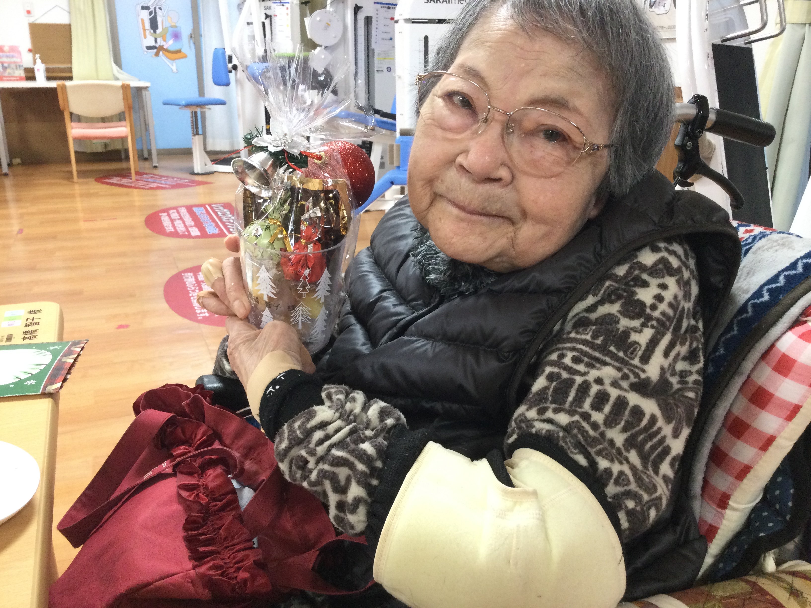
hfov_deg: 58.4
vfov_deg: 45.4
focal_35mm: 31
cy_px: 304
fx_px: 726
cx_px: 406
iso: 100
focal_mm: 3.3
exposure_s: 1/30
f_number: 2.4
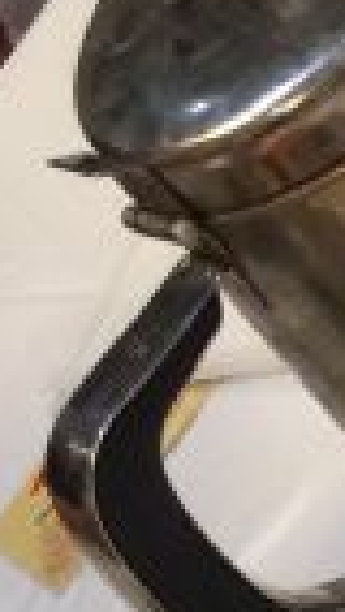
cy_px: 825
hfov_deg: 6.7
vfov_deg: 12.9
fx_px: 2615
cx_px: 1087
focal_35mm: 161
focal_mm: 4.12
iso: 125
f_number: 2.2
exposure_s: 1/30
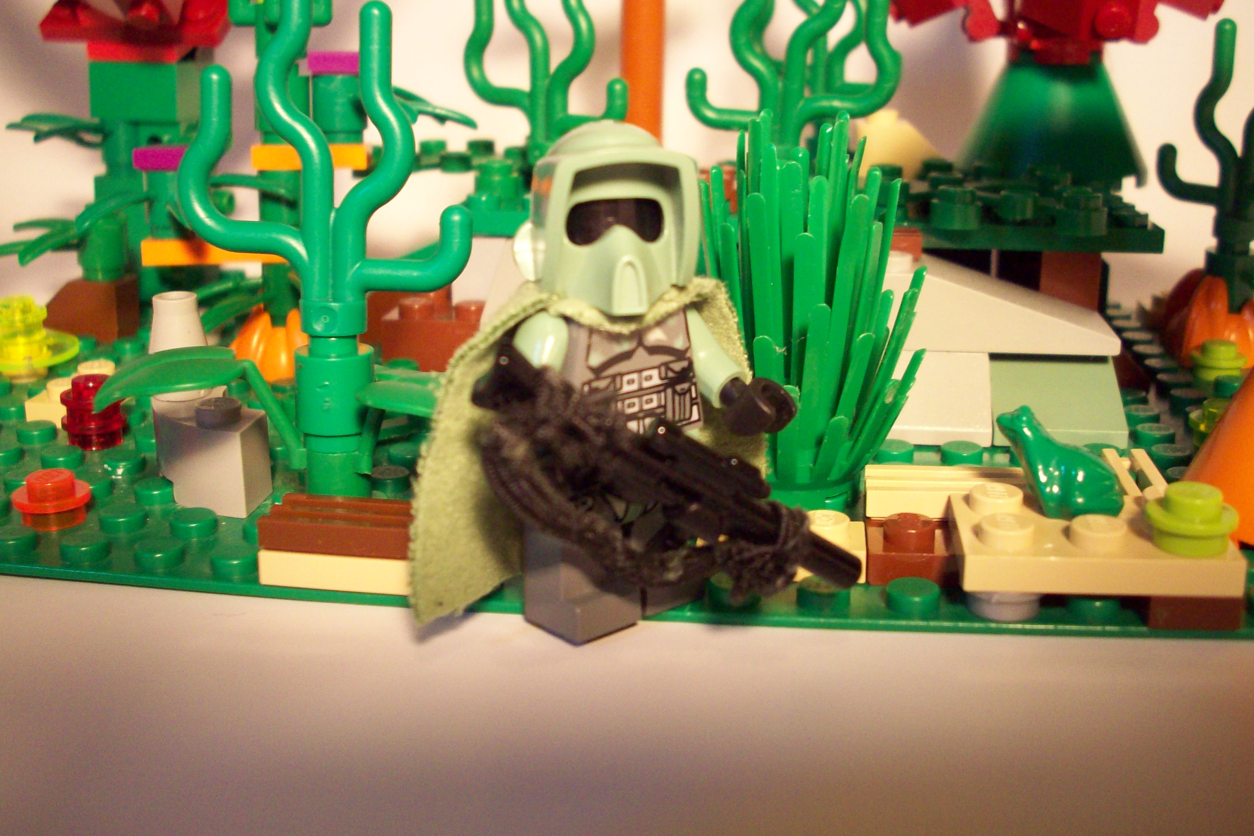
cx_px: 629
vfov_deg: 34.2
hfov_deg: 49.6
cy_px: 382
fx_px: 1358
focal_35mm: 39
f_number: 2.8
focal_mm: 6.2
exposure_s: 1/32.1
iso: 160
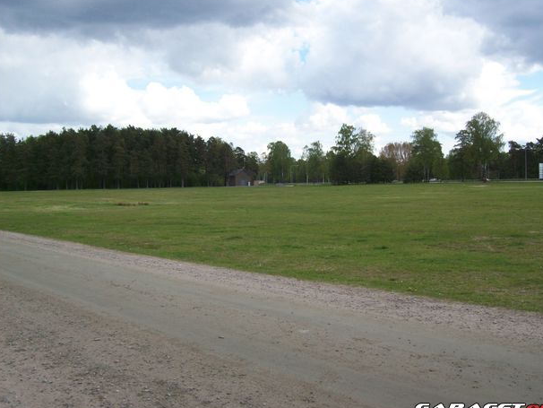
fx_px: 596
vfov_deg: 37.7
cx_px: 281
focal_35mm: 38
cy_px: 202
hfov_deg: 48.9
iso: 80
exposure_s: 1/305
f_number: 4.8
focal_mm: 6
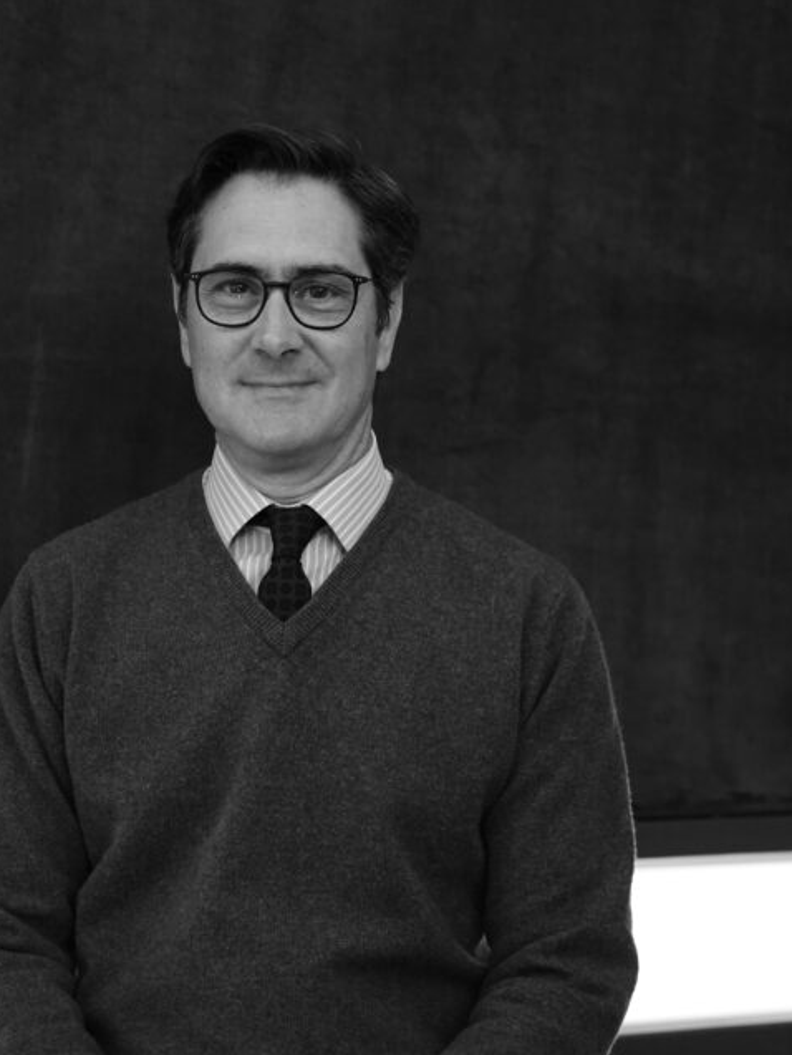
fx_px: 2635
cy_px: 631
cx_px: 278
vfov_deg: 22.6
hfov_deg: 17.1
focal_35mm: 86
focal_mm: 55.9
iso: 4000
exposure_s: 1/80
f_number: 2.8
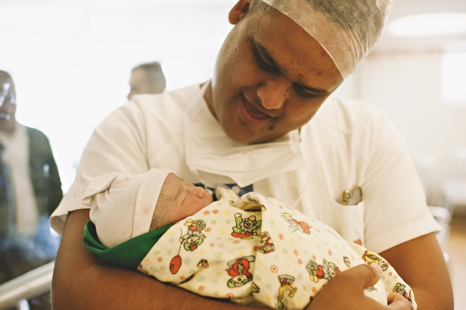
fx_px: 453
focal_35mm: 35
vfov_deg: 37.8
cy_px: 155
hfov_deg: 54.5
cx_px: 233
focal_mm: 35
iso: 1250
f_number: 2.5
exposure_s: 1/320
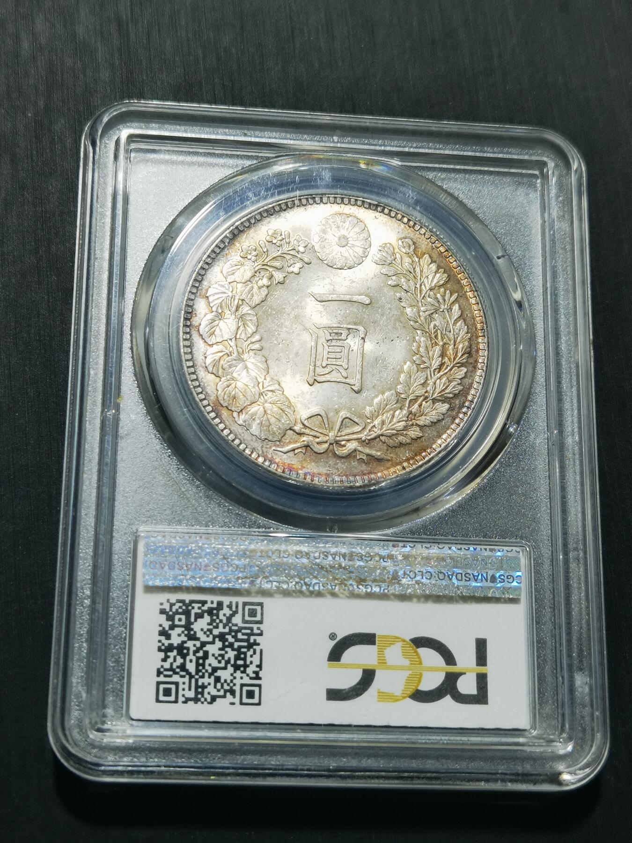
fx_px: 1509
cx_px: 316
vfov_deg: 31.2
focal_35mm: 62
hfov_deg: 23.7
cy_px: 422
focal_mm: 6.67
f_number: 1.9
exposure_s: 1/100
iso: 80
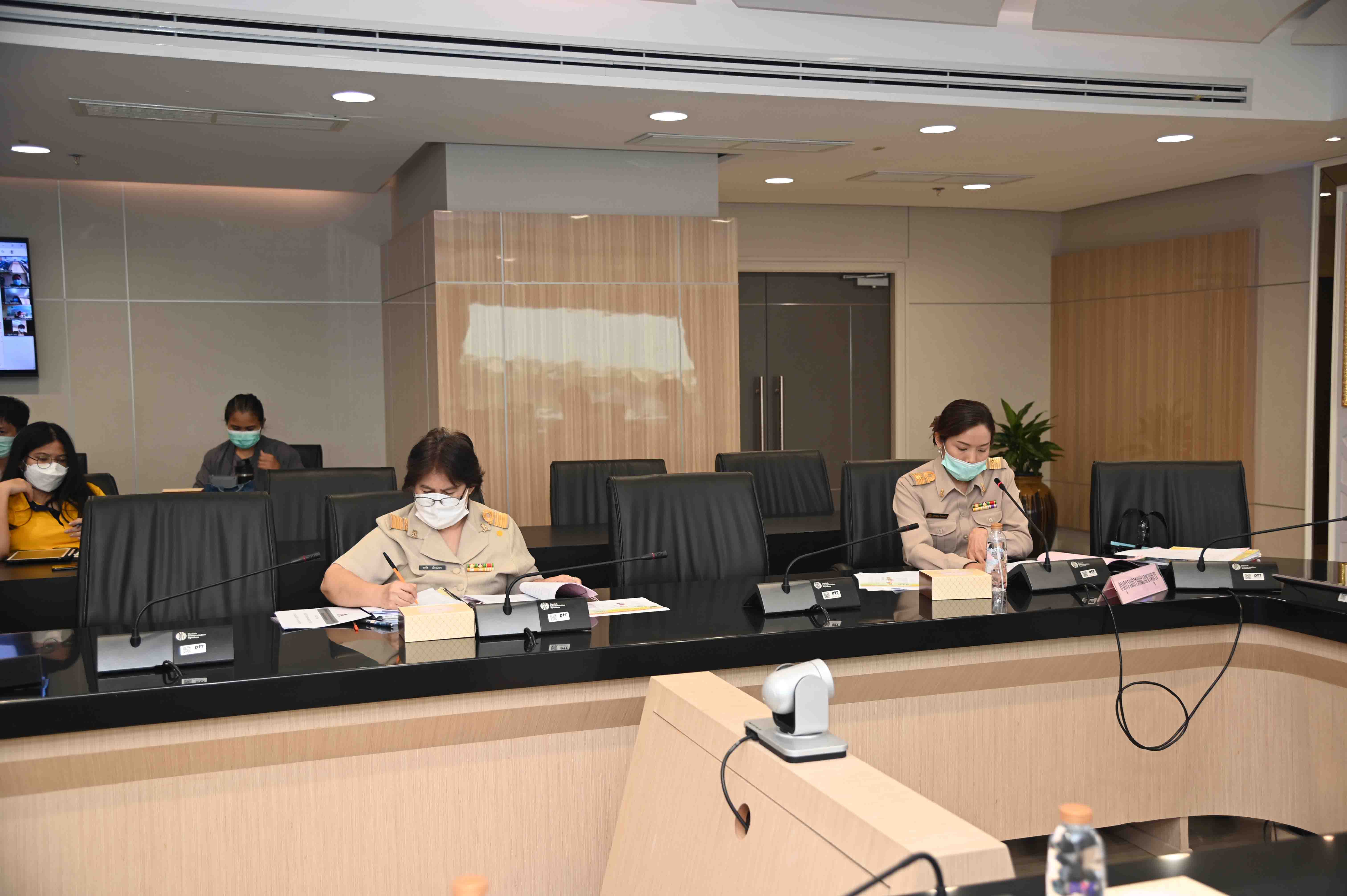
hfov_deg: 50.7
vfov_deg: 35.0
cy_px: 448
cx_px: 674
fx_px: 1421
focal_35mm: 38
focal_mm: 38
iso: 320
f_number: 4
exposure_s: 1/60
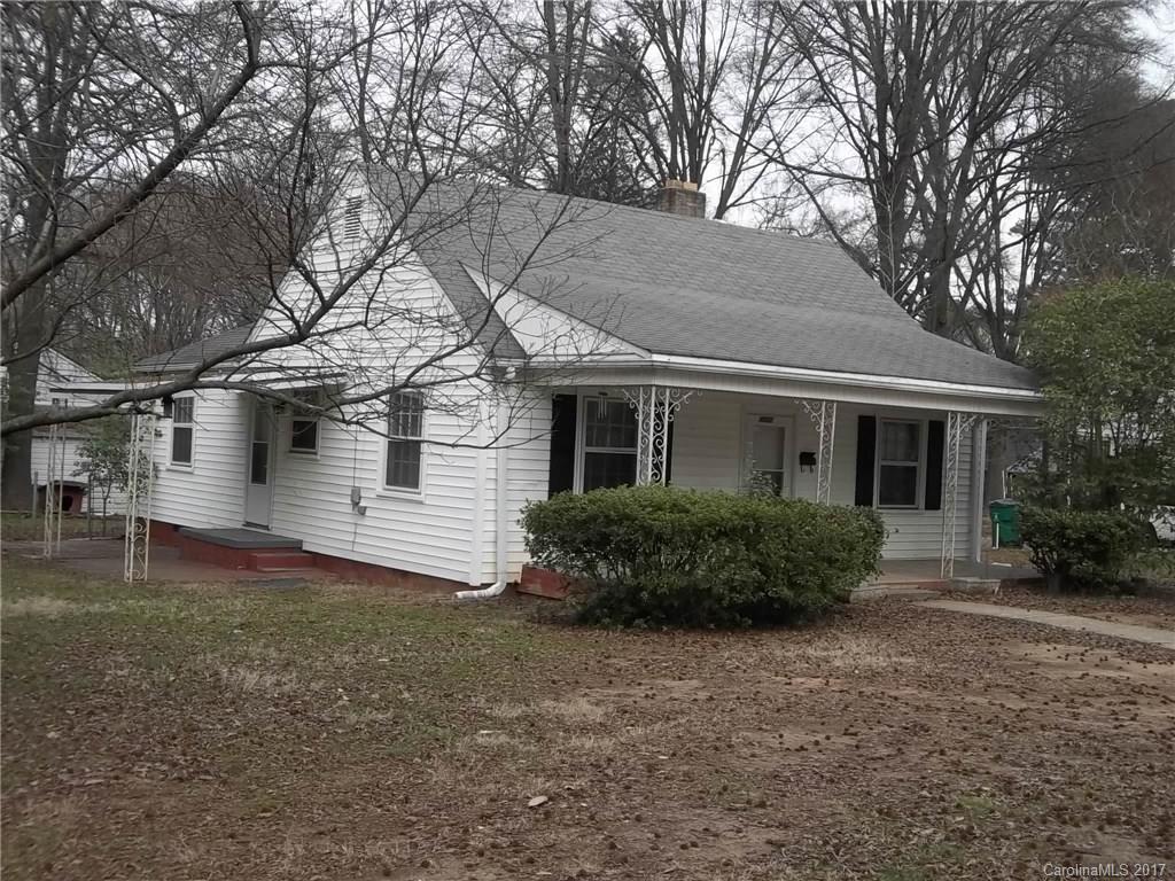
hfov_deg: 42.9
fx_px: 1494
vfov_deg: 32.9
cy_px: 440
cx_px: 588
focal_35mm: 44
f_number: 4.5
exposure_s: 1/200
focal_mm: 7.8
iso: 80
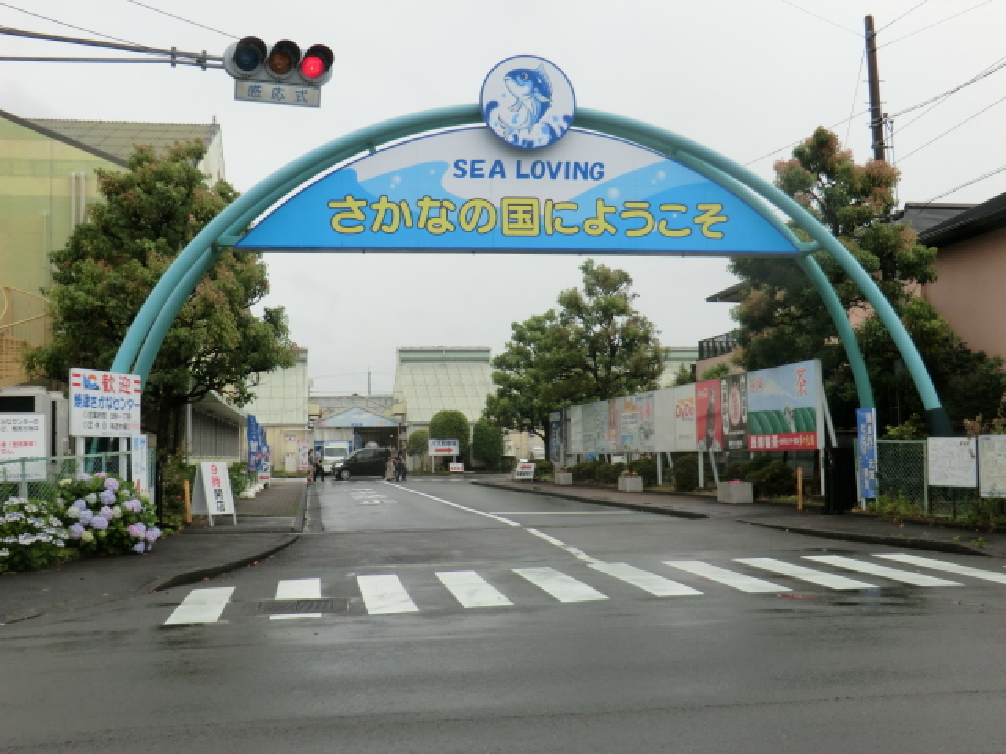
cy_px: 377
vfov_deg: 36.0
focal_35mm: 40
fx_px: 1162
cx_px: 503
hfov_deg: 46.8
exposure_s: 1/320
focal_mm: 7.1
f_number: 3.8
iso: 80
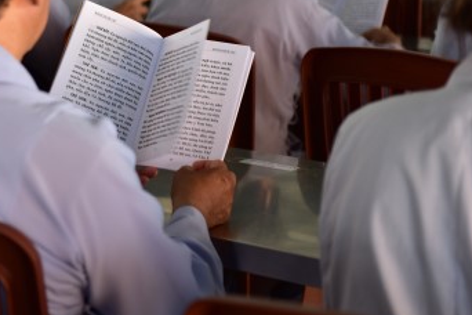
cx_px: 47
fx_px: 1717
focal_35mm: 131
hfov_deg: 15.5
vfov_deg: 10.4
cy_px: 67
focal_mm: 70
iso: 320
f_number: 2.8
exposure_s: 1/125
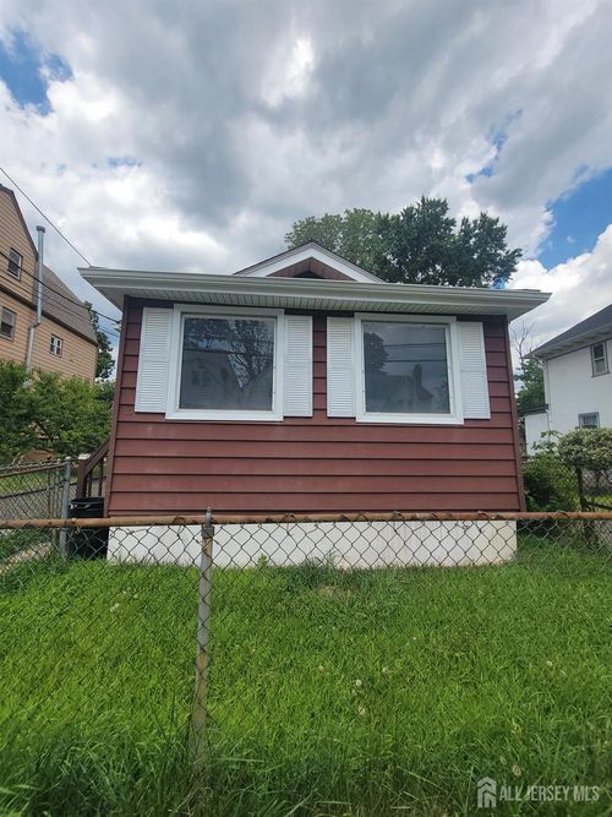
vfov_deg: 106.2
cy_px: 408
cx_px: 306
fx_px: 307
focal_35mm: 13
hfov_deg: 89.9
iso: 50
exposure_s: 1/1580
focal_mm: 2.2
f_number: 2.2
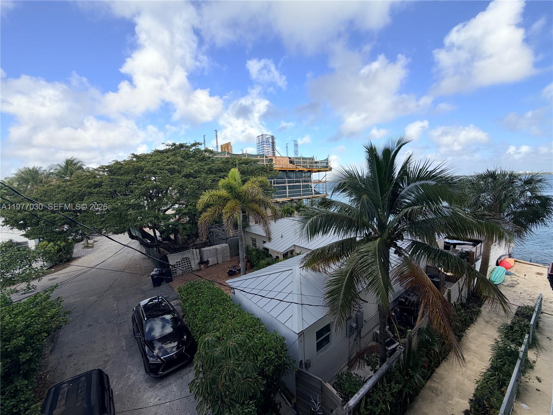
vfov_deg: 85.7
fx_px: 224
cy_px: 208
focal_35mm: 14
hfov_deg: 102.1
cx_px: 276
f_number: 2.2
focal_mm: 2.22
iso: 25
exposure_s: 1/770
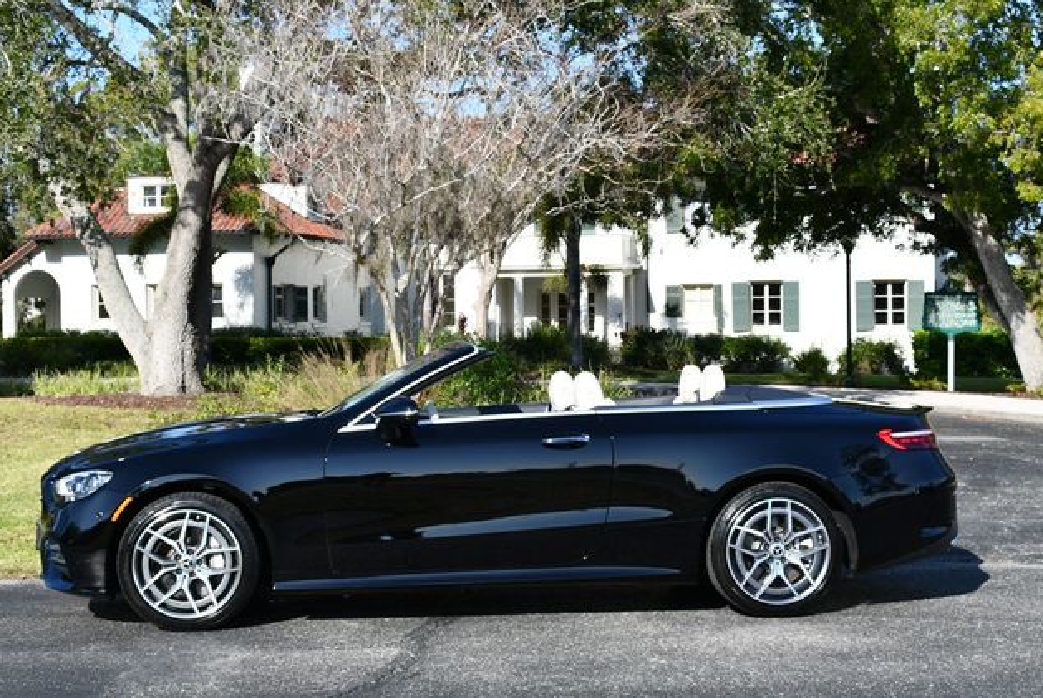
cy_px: 347
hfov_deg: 33.9
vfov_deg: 23.1
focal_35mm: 59
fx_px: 1711
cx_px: 514
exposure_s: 1/250
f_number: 8
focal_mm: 29
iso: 125
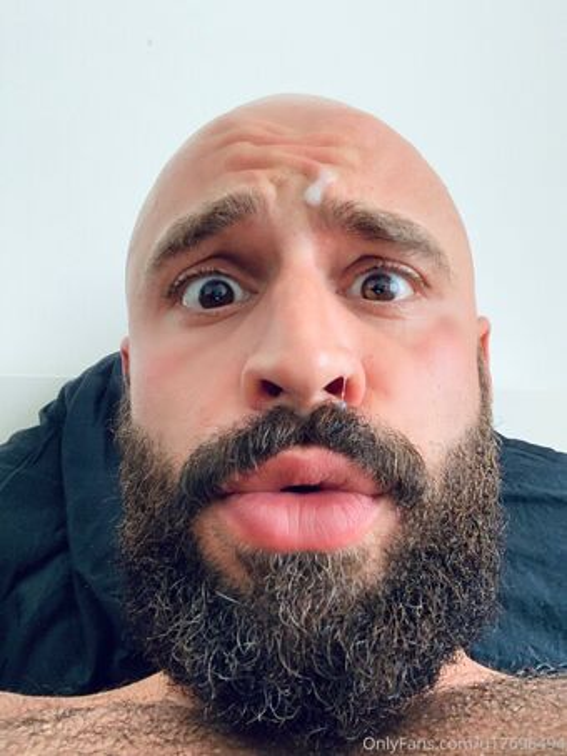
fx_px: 699
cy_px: 378
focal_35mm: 32
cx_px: 284
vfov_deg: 56.8
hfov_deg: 44.2
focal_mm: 2.87
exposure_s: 1/60
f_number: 2.2
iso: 160
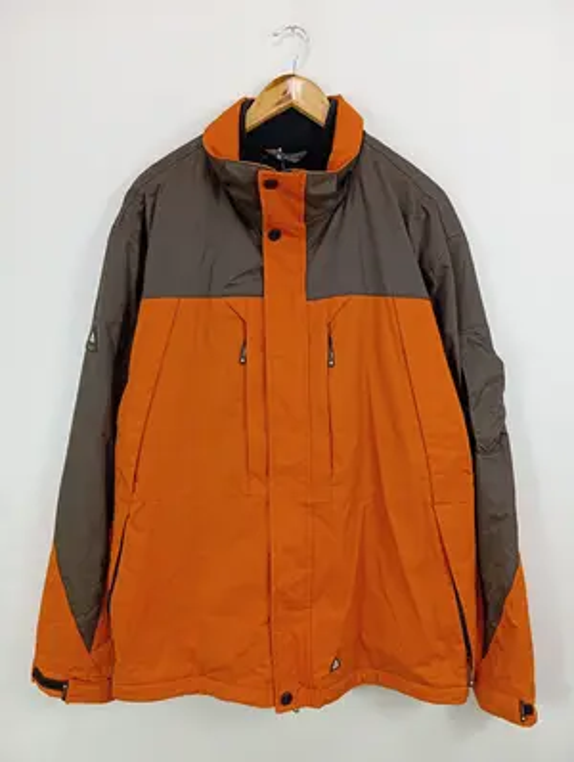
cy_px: 381
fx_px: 617
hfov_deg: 49.9
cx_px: 287
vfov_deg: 63.4
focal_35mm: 28
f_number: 1.8
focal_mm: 4.22
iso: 98
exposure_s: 1/100
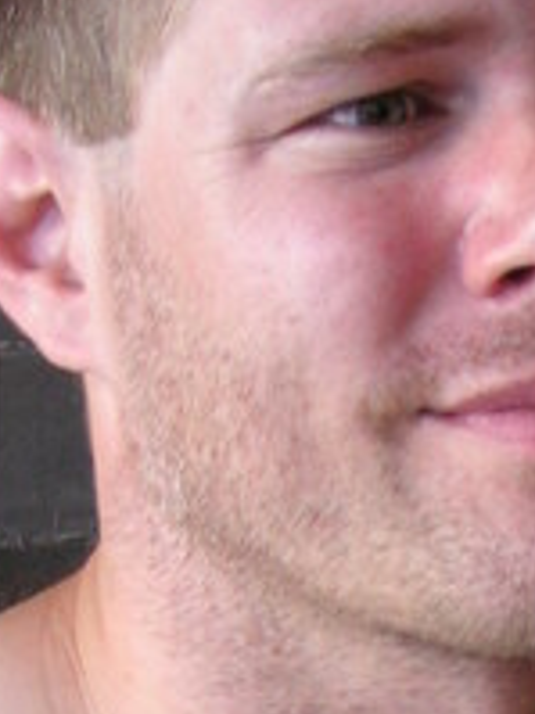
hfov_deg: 9.7
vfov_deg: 12.4
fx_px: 3074
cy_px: 1159
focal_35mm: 149
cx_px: 794
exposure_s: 1/60
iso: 50
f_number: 2.8
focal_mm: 6.1
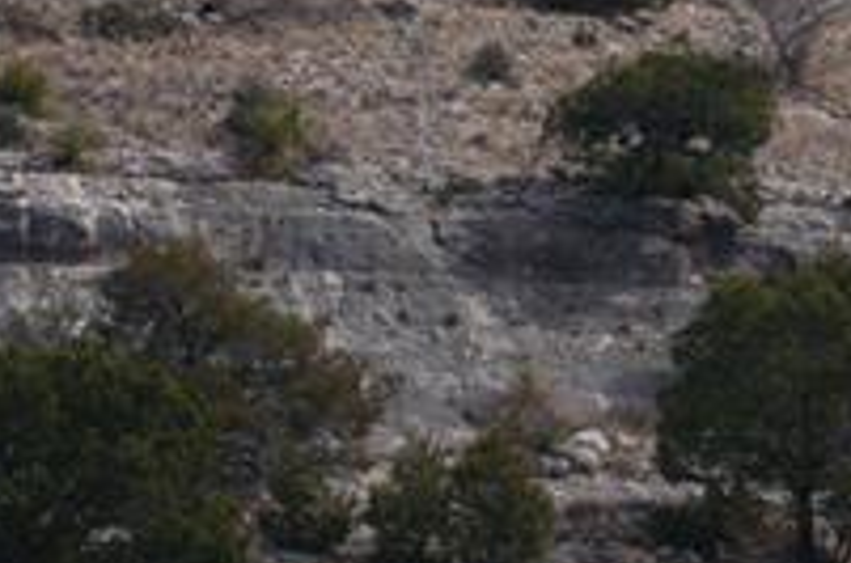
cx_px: 555
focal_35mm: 335
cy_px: -28
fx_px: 7900
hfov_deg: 6.2
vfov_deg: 4.1
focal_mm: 70
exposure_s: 1/640
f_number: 13
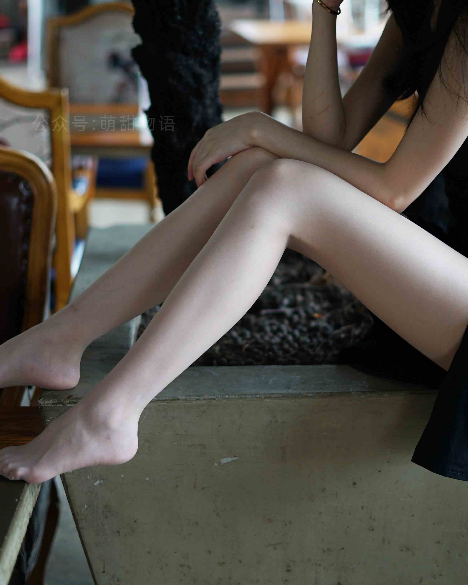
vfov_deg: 26.8
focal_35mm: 71
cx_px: 246
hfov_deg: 21.6
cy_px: 290
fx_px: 1229
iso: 200
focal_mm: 50
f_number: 1.8
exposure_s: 1/125
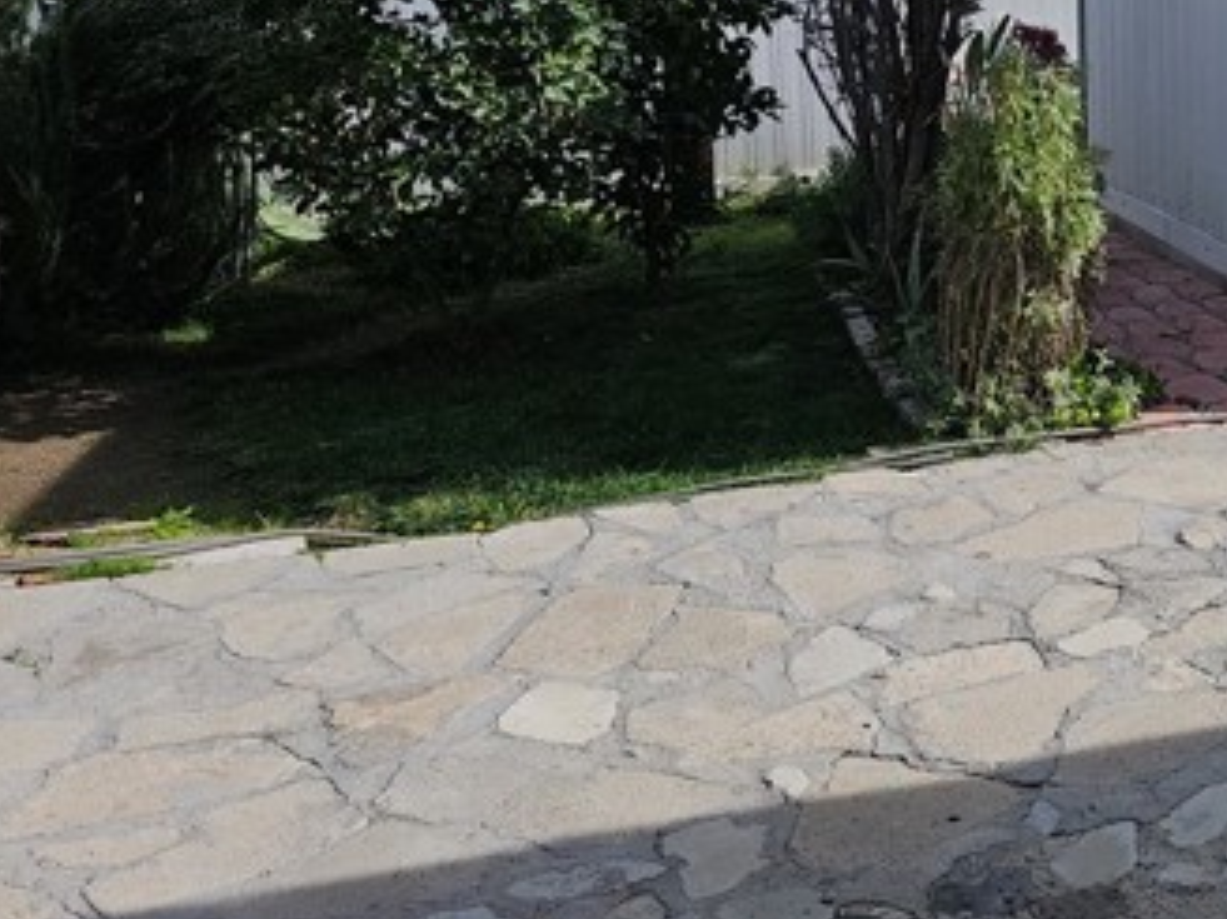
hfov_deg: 39.0
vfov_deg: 31.0
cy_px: 131
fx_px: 1594
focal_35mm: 45
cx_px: 1114
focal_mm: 6.3
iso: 10
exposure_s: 1/621
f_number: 1.7
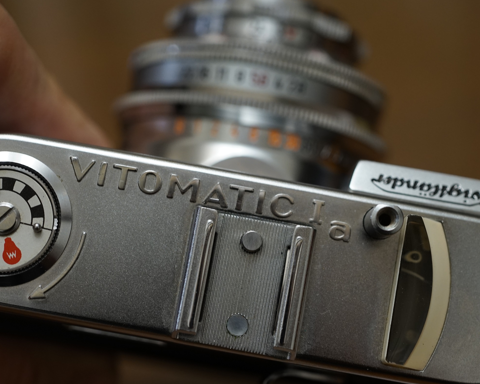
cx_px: 235
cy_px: 194
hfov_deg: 30.0
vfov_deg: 24.2
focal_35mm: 63
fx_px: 895
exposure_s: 1/60
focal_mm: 50
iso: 1000
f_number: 4
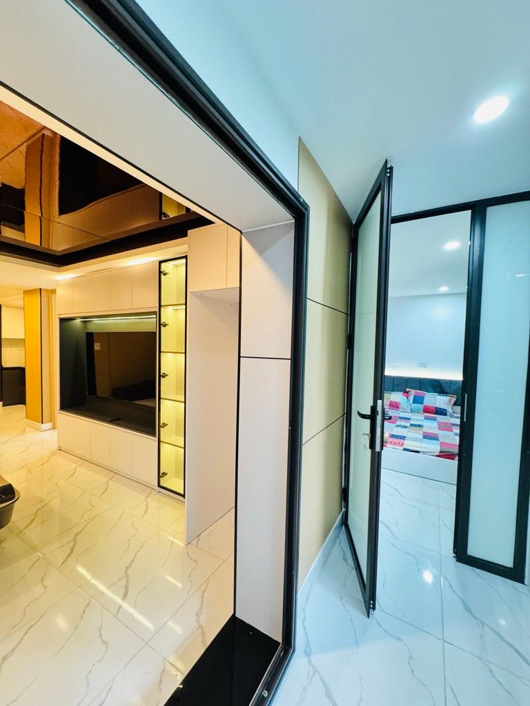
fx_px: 286
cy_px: 353
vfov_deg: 102.1
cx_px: 265
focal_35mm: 14
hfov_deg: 85.7
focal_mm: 2.22
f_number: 2.2
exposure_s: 1/60
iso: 500
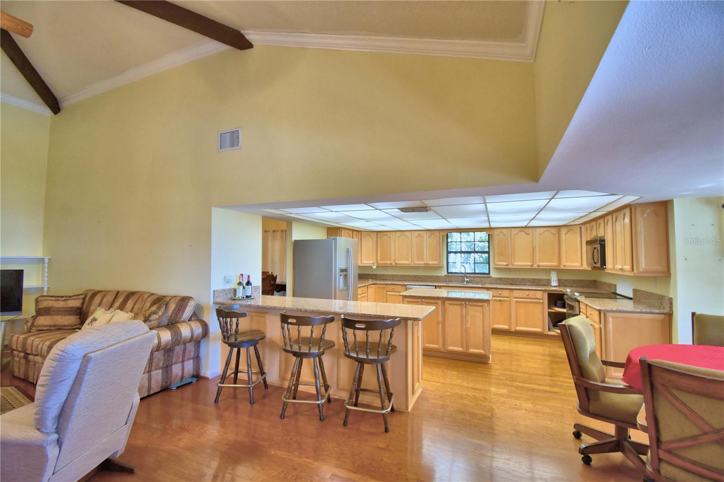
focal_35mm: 15
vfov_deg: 77.3
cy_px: 241
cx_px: 362
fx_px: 302
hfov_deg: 100.4
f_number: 4.5
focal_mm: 10
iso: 400
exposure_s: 1/40
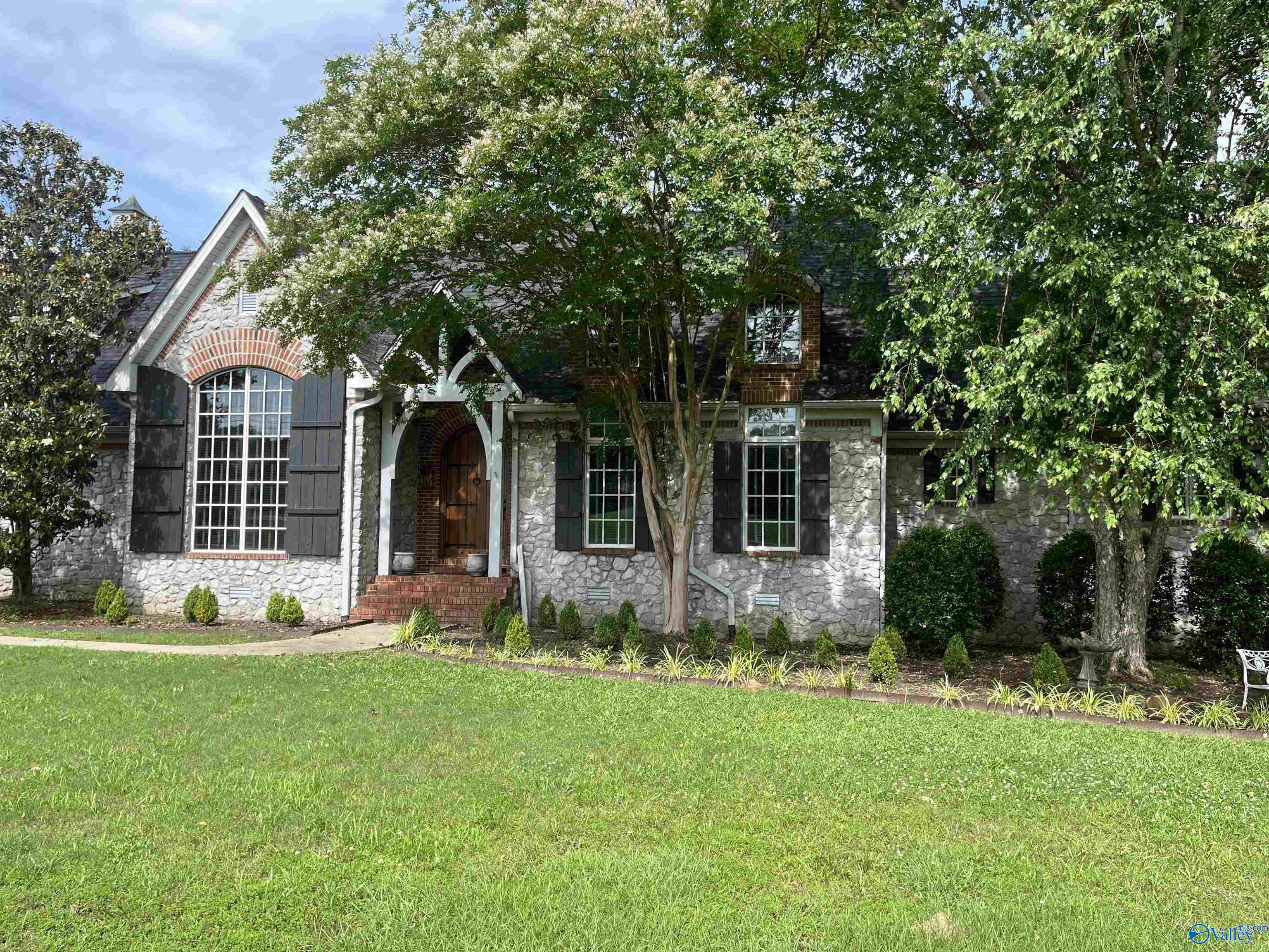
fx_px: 953
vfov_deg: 53.1
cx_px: 634
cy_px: 476
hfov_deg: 67.3
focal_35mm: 26
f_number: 1.6
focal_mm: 5.1
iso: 50
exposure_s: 1/1458
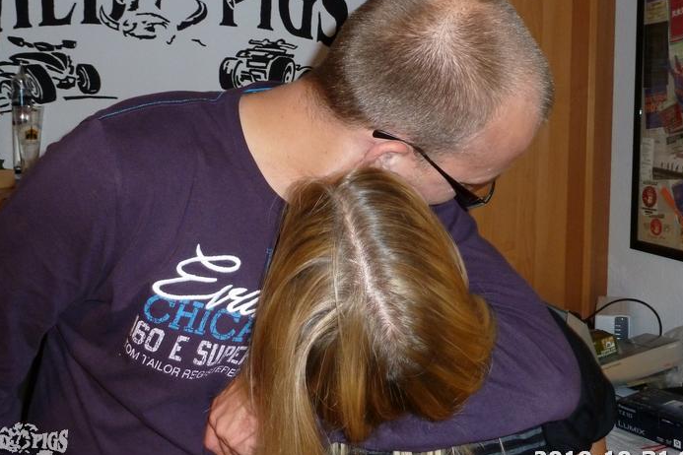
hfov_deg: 46.4
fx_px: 797
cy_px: 180
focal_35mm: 42
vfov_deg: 31.8
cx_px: 359
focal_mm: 5.7
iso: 250
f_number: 3.5
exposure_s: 1/30
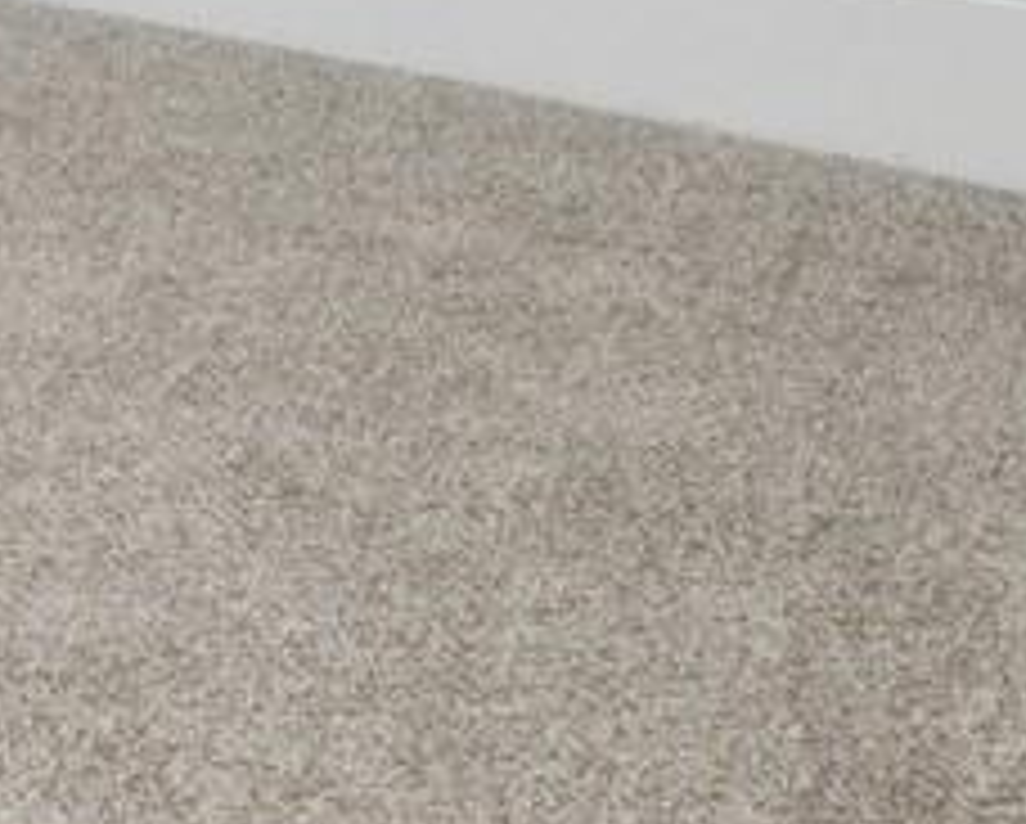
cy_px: -905
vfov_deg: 13.8
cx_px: -1336
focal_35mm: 92
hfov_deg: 14.6
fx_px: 2797
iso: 400
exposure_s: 1/60
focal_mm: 14
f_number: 11
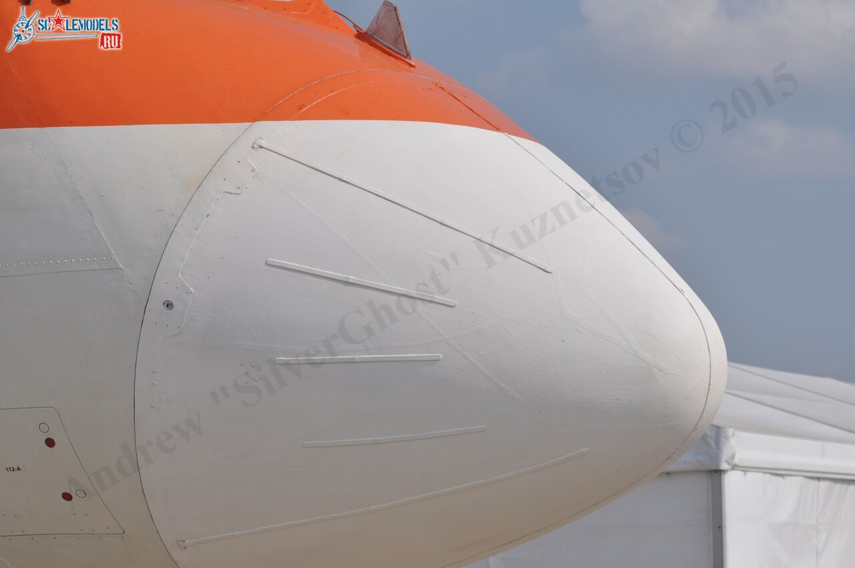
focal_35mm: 105
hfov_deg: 19.5
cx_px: 428
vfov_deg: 13.0
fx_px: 2491
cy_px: 284
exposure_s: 1/1000
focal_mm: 70
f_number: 8
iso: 200
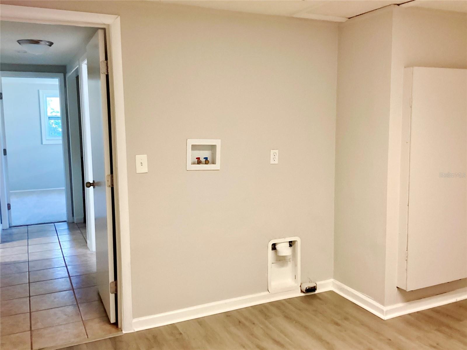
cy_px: 175
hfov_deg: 58.4
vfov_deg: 45.4
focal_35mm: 31
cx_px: 234
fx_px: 418
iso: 320
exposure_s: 1/60
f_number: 2.4
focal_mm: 3.3
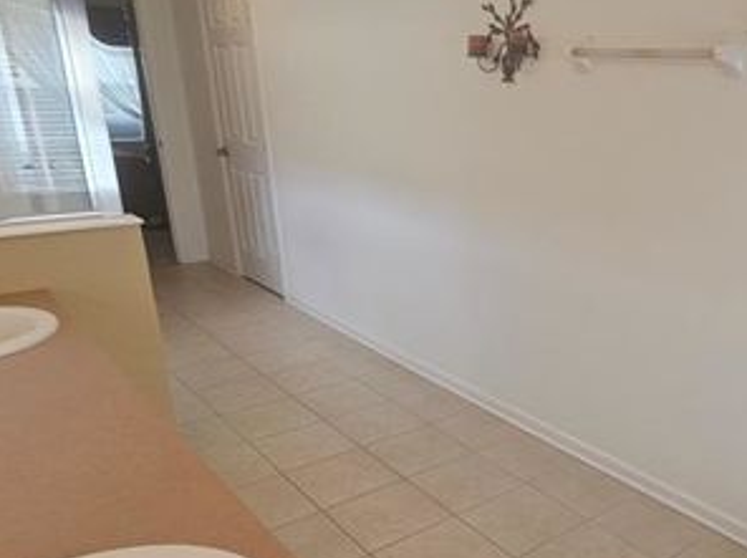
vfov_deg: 44.9
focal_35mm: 31
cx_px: 562
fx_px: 668
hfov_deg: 55.6
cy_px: 353
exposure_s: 1/60
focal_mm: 1.7
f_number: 2.2
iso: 40
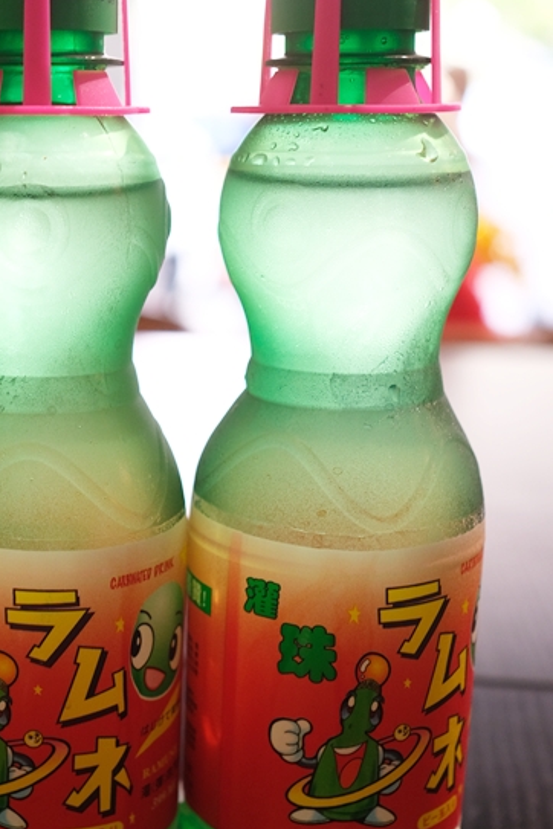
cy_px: 437
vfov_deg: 34.5
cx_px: 104
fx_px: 1336
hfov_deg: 23.0
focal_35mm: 58
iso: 800
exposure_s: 1/60
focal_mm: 23
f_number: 3.2
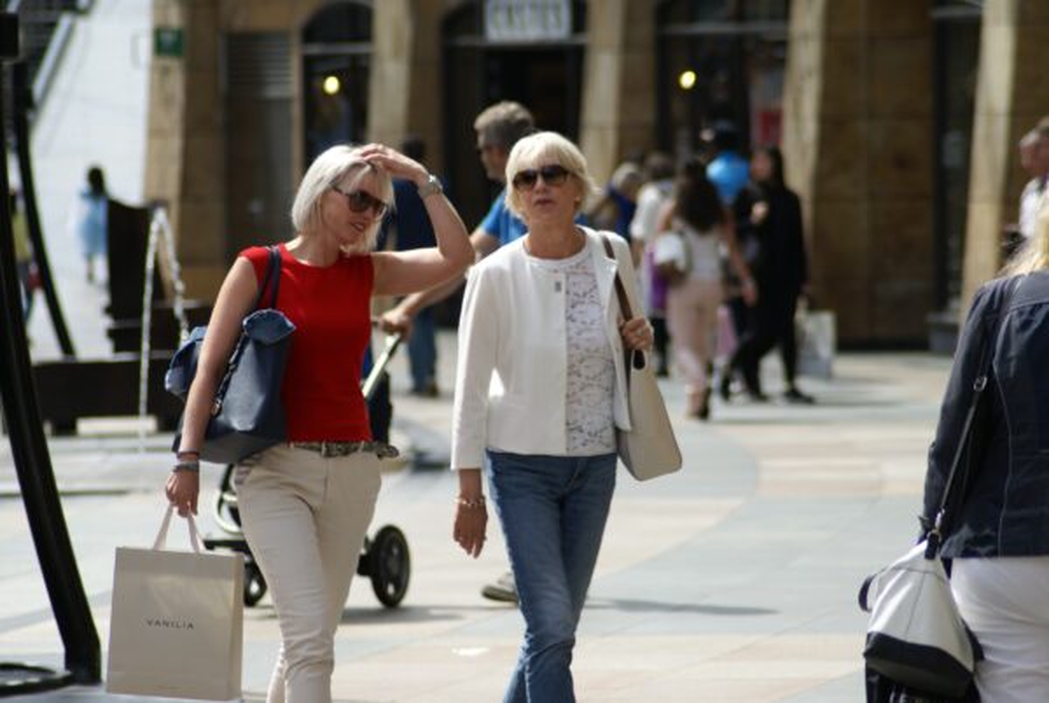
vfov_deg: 5.1
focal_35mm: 270
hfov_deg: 7.6
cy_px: 352
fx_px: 7879
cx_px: 524
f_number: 5.6
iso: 100
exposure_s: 1/400
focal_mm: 180
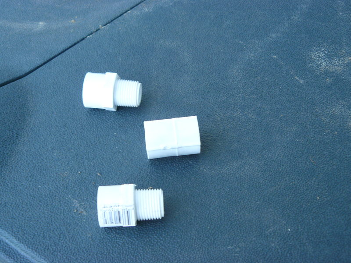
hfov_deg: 35.5
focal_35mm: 54
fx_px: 548
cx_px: 176
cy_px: 132
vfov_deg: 27.0
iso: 100
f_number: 2.8
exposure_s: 1/40
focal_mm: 9.1
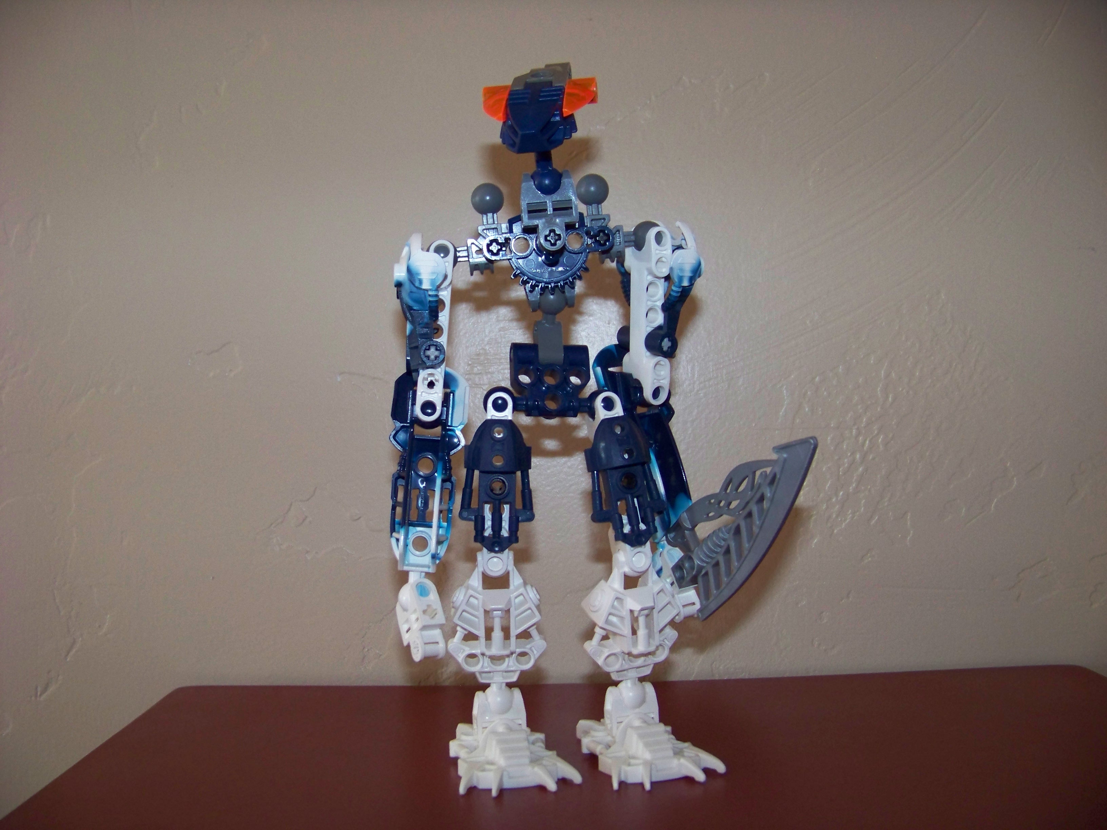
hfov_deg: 51.4
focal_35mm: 36
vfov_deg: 39.7
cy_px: 415
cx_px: 554
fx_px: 1151
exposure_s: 1/30
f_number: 2.8
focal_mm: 5.85
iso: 200
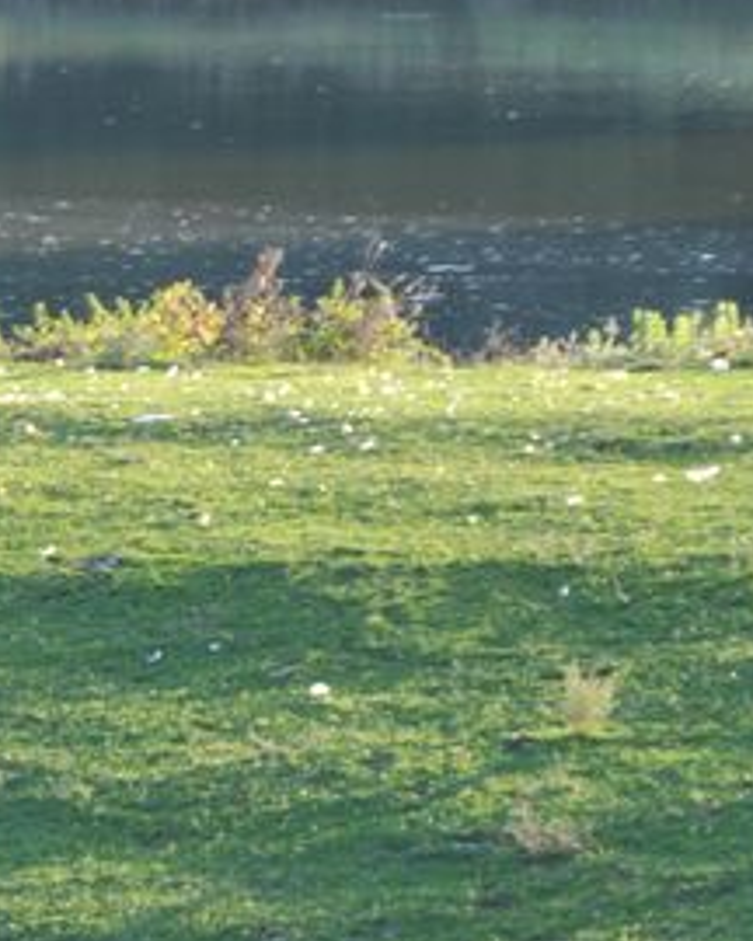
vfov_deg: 2.3
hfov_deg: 1.9
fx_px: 23233
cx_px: 44
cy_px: 296
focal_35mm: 834
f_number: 5.6
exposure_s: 1/125
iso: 200
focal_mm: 200
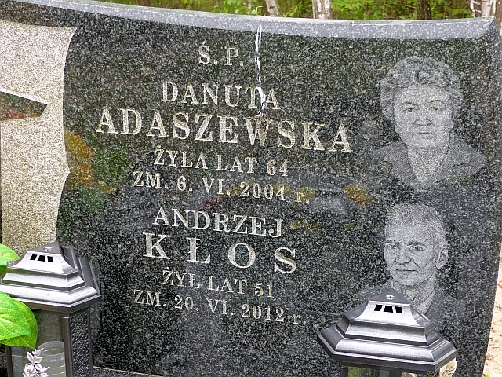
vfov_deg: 23.3
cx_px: 251
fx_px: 914
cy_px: 188
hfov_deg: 30.7
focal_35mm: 63
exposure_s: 1/125
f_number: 3.5
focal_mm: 11.4
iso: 100
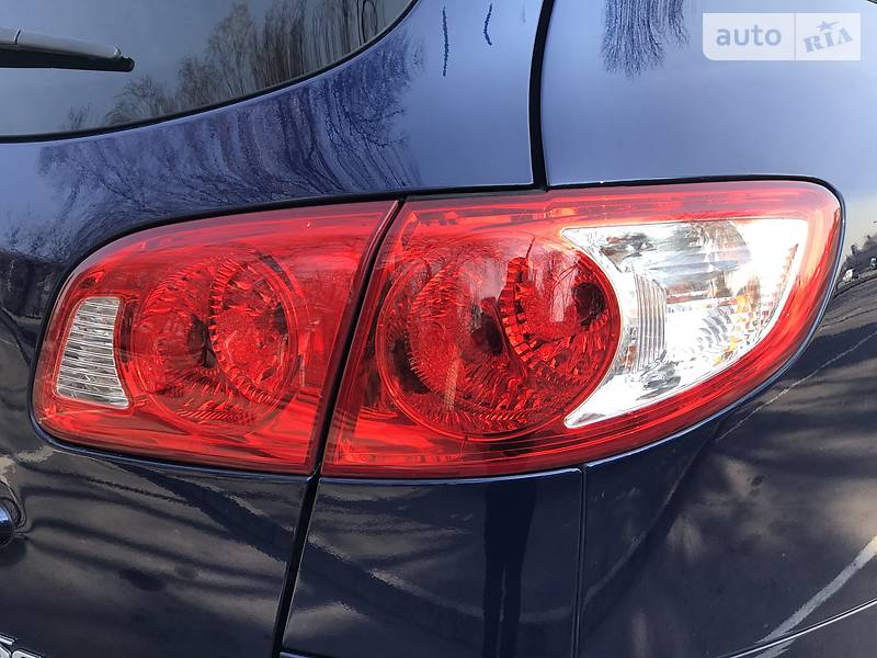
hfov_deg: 33.8
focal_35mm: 57
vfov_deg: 25.7
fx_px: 1444
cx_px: 438
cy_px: 329
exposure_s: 1/100
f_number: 2.8
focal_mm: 6.6
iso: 20
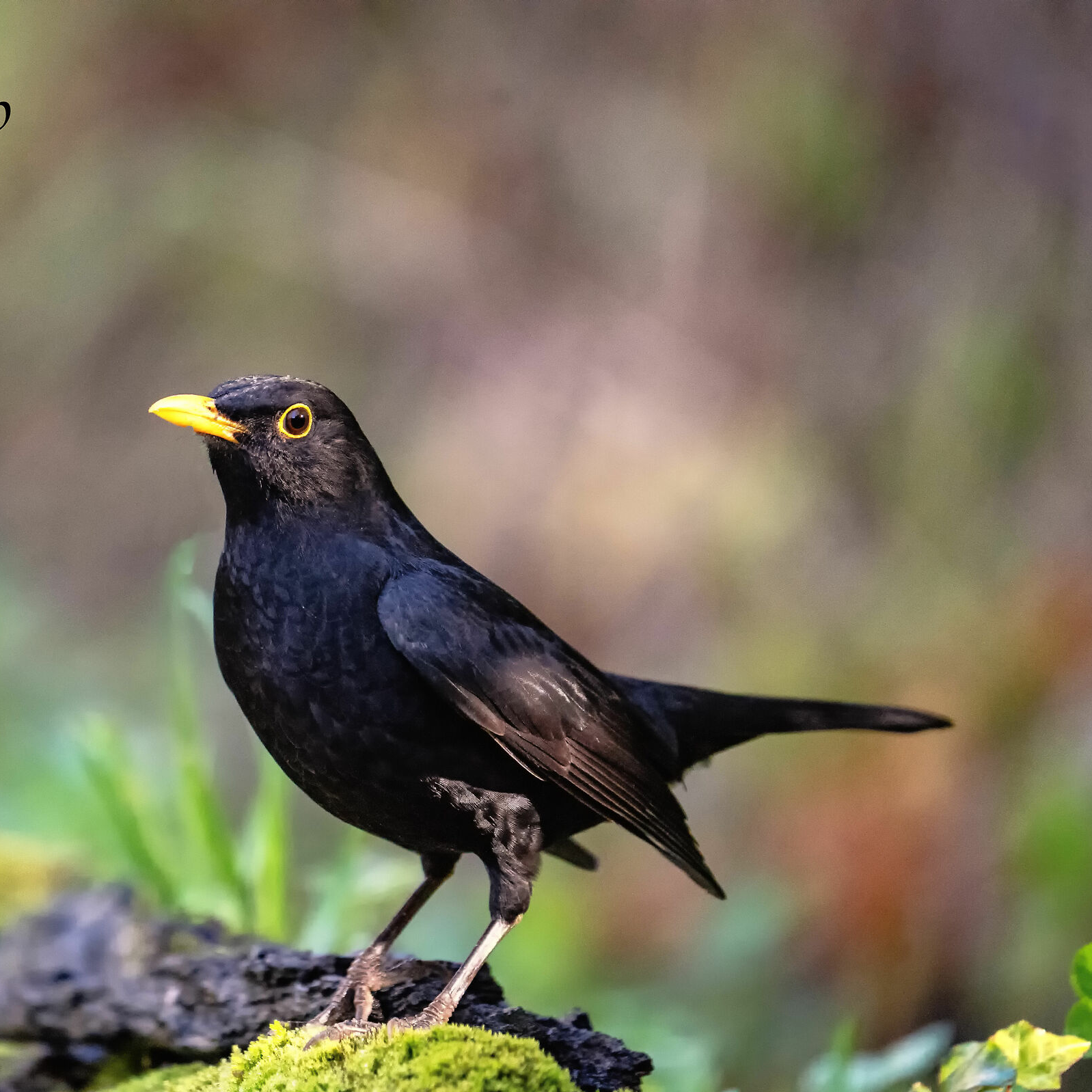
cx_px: 326
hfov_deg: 2.3
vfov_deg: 2.3
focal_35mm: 766
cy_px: 546
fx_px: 27339
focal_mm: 600
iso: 10000
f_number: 6.3
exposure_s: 1/250
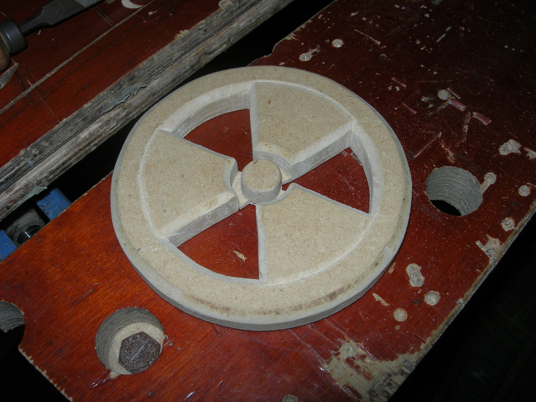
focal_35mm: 38
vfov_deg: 37.7
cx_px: 268
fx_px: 588
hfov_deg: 49.0
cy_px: 201
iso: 64
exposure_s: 1/60.1
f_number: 4.8
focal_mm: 7.8
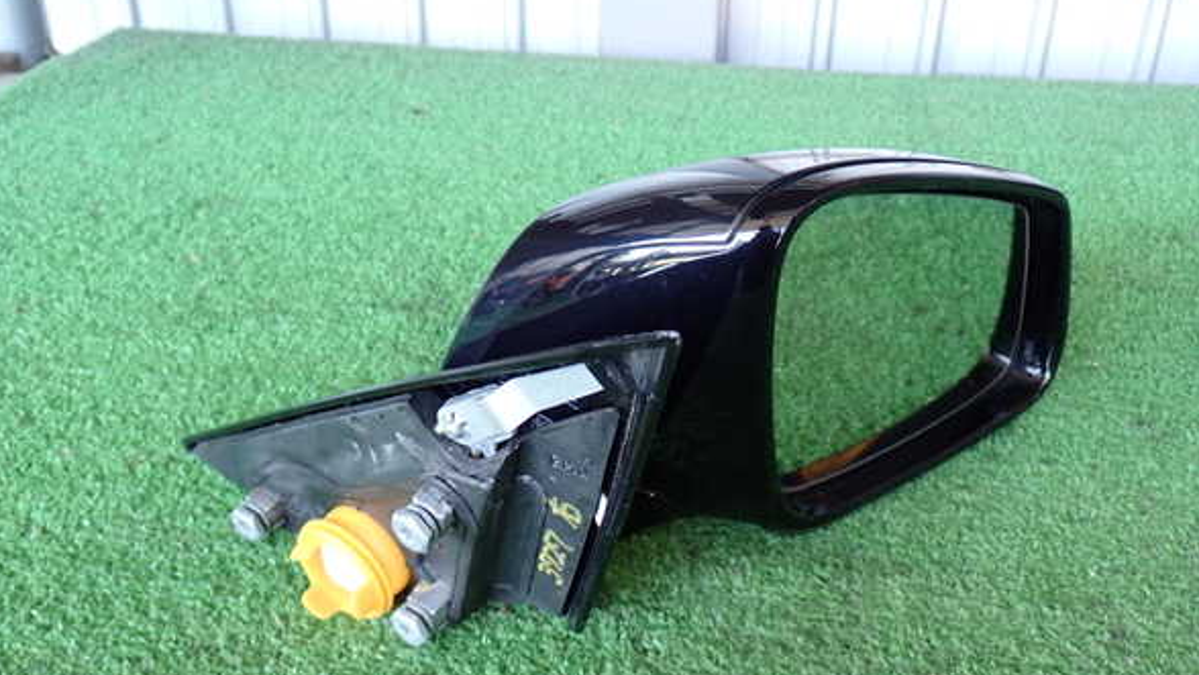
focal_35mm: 40
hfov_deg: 50.5
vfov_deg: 29.7
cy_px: 365
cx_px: 593
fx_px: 1272
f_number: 2.5
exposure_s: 1/40
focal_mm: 6.37
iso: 200
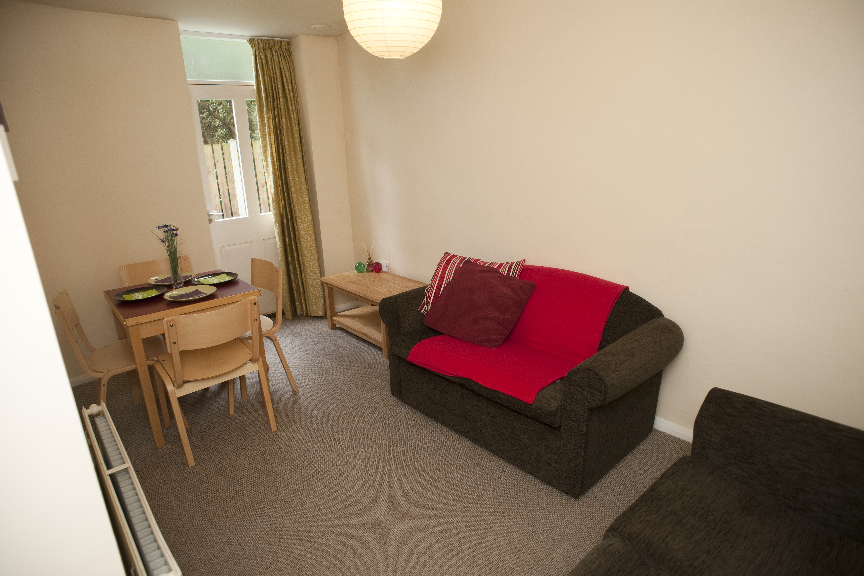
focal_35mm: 20
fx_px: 480
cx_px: 432
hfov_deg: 84.0
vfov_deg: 61.9
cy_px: 288
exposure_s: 1/40
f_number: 4.5
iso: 200
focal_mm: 20
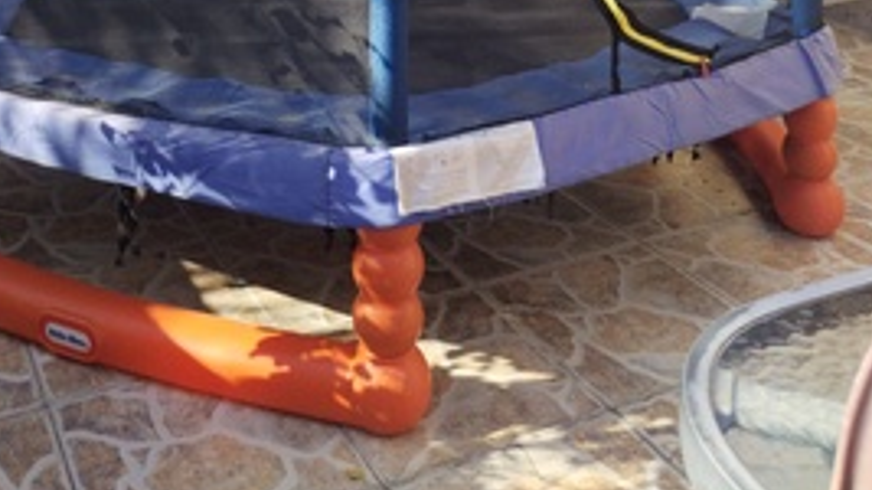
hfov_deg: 38.4
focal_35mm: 54
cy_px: -243
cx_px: 351
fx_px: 1248
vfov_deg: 19.4
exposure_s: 1/505
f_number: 1.8
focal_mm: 4.75
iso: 100
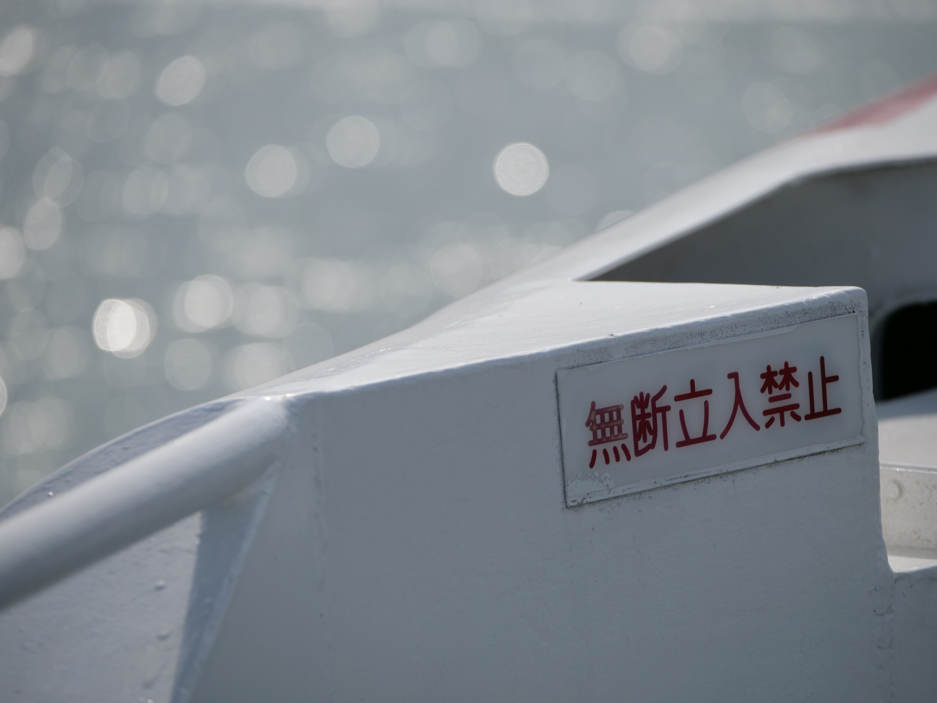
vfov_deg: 5.9
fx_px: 6875
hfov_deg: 7.8
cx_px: 468
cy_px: 352
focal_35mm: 254
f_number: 3.7
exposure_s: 1/6400
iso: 200
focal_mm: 127
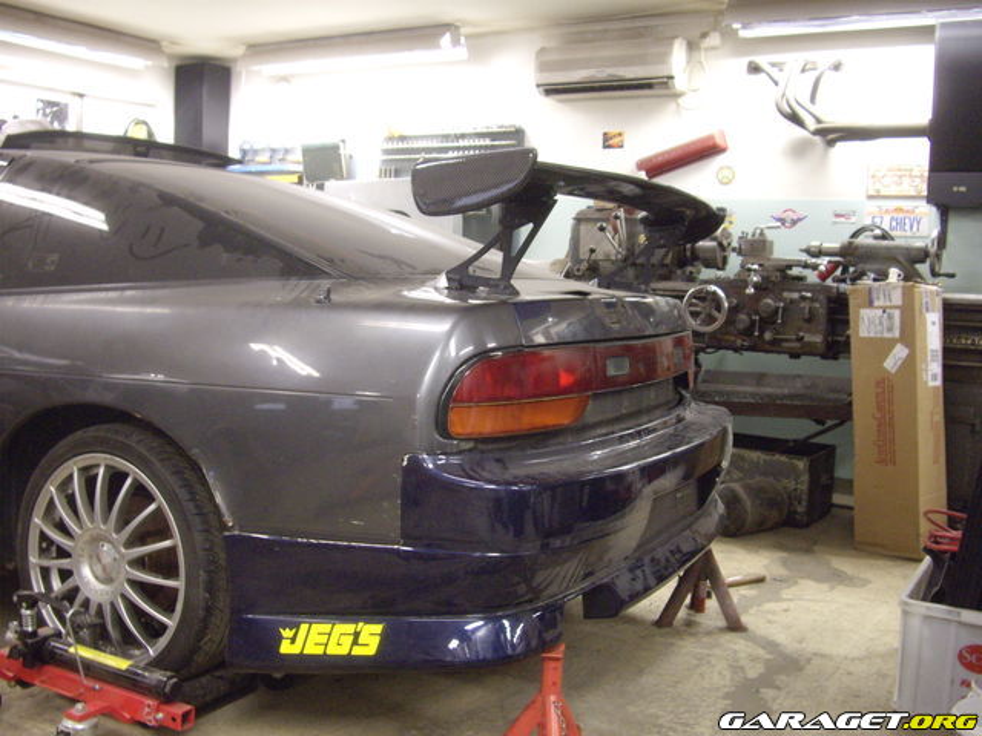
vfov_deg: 37.7
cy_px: 368
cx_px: 491
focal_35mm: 38
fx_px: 1078
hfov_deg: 49.0
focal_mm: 7.9
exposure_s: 1/30
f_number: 2.8
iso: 400
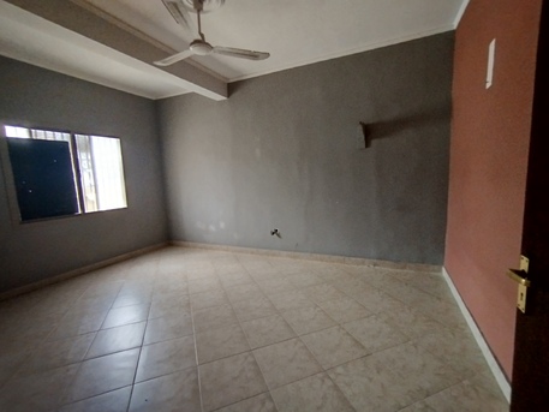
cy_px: 206
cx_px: 274
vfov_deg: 81.8
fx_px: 238
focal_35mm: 15
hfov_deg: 98.2
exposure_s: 1/25
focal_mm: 1.65
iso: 200
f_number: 2.2
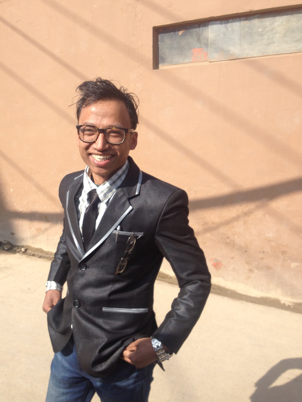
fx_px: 442
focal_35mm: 38
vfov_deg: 49.0
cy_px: 207
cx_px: 140
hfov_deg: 37.7
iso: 50
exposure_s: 1/1227
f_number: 2.4
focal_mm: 4.28
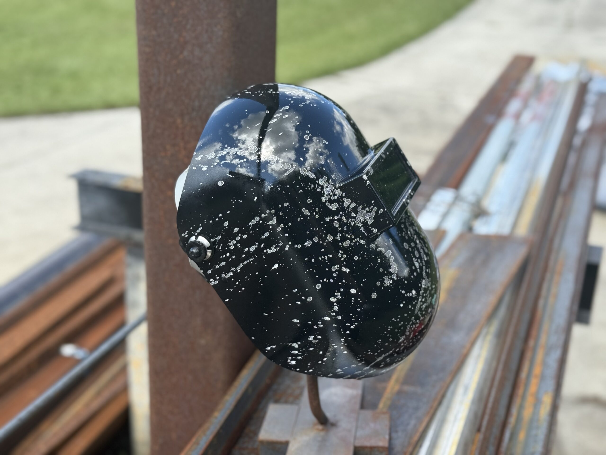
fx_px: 840
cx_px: 303
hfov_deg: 39.7
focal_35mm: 48
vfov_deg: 30.3
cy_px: 228
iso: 100
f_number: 1.78
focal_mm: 6.76
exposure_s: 1/875
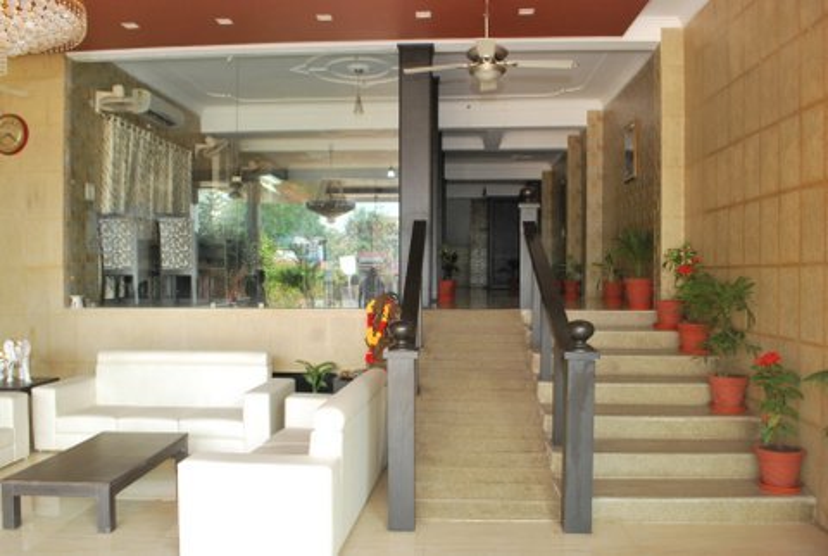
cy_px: 278
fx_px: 691
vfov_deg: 43.8
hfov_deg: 61.8
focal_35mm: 30
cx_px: 414
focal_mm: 20
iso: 800
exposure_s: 1/60
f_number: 6.3
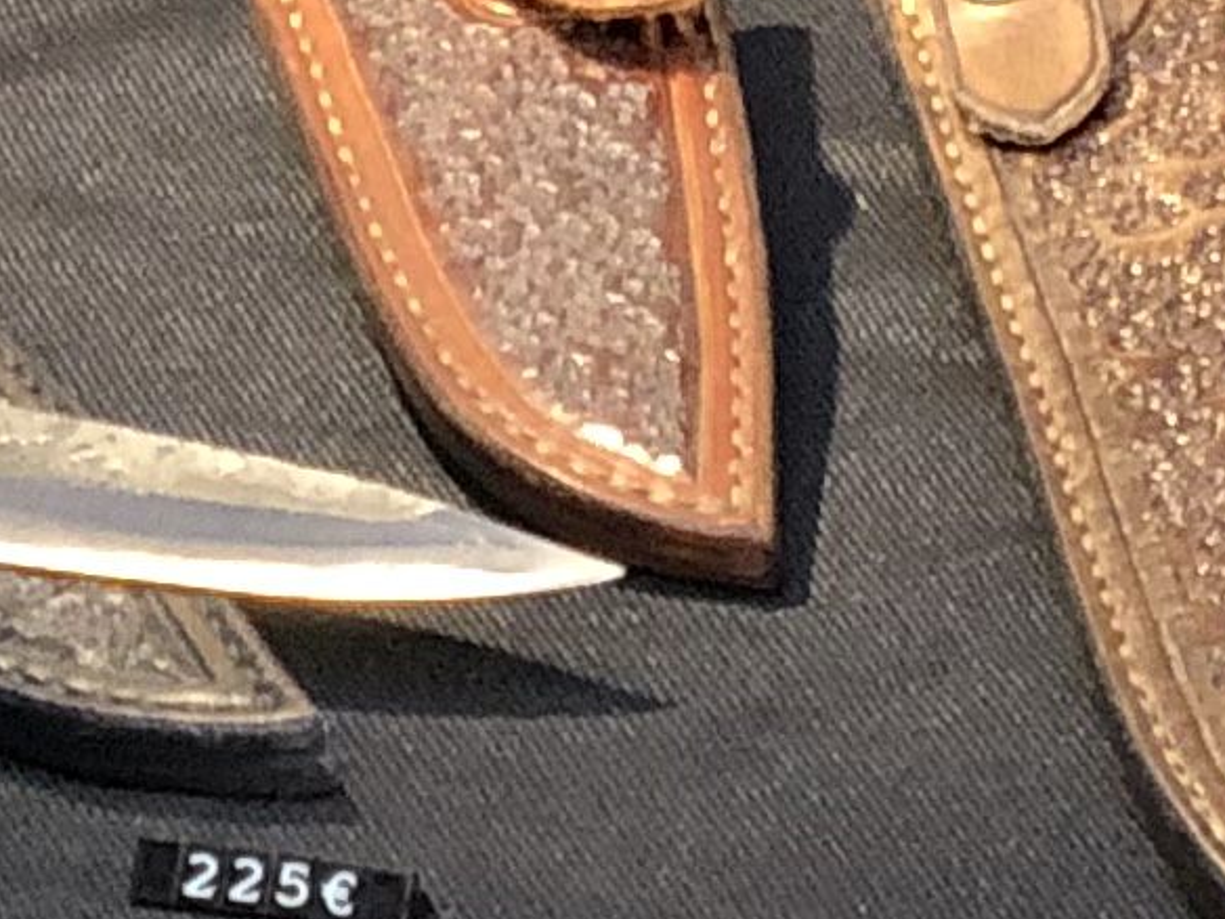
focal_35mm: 359
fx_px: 12704
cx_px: 2395
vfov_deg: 4.1
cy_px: -661
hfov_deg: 5.4
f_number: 2.4
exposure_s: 1/25
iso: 160
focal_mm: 6
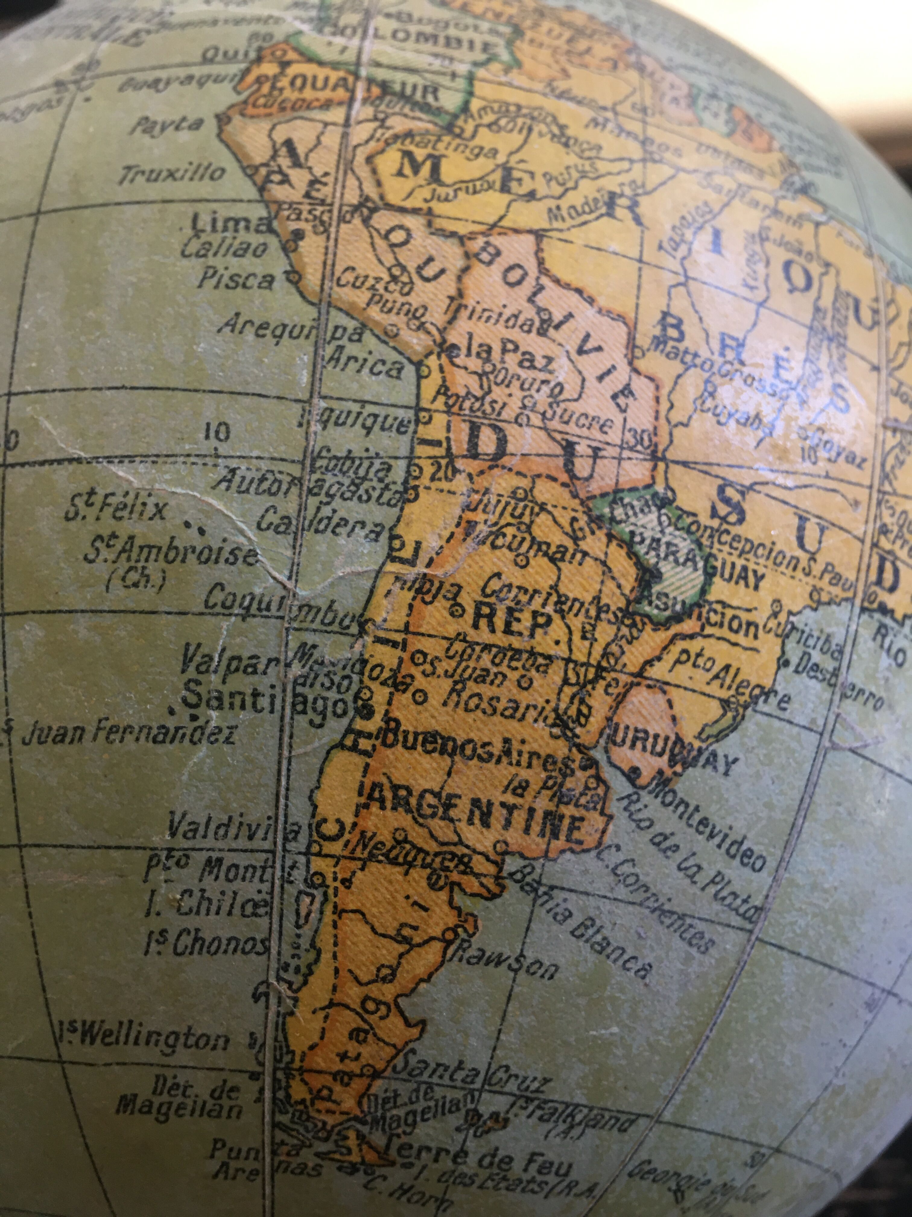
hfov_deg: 48.2
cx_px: 456
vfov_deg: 61.7
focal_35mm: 29
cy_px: 608
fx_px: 1019
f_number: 2.2
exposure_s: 1/17
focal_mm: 4.15
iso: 32
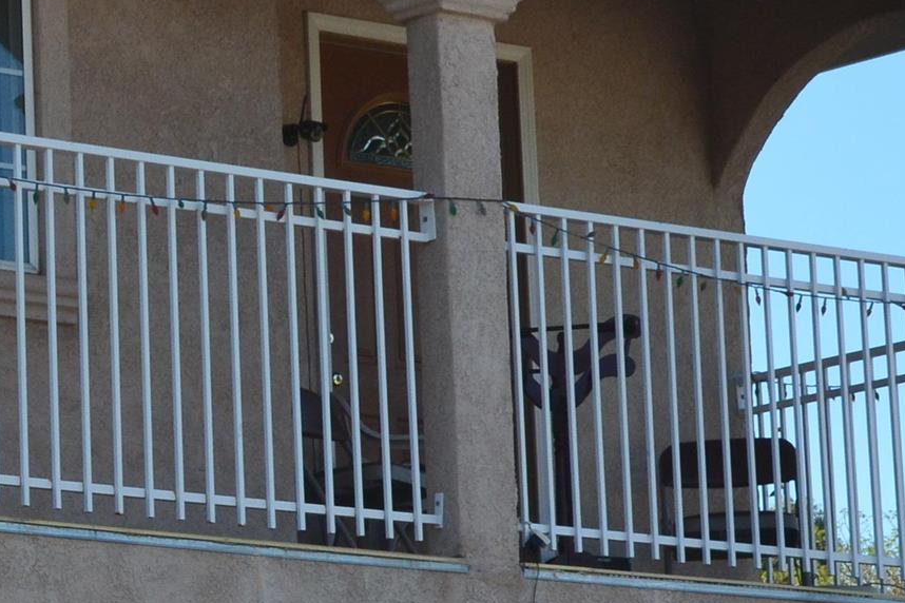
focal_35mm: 204
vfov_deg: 6.7
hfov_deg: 9.9
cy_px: 405
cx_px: -239
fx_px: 5128
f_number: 10
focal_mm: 38
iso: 400
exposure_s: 1/320
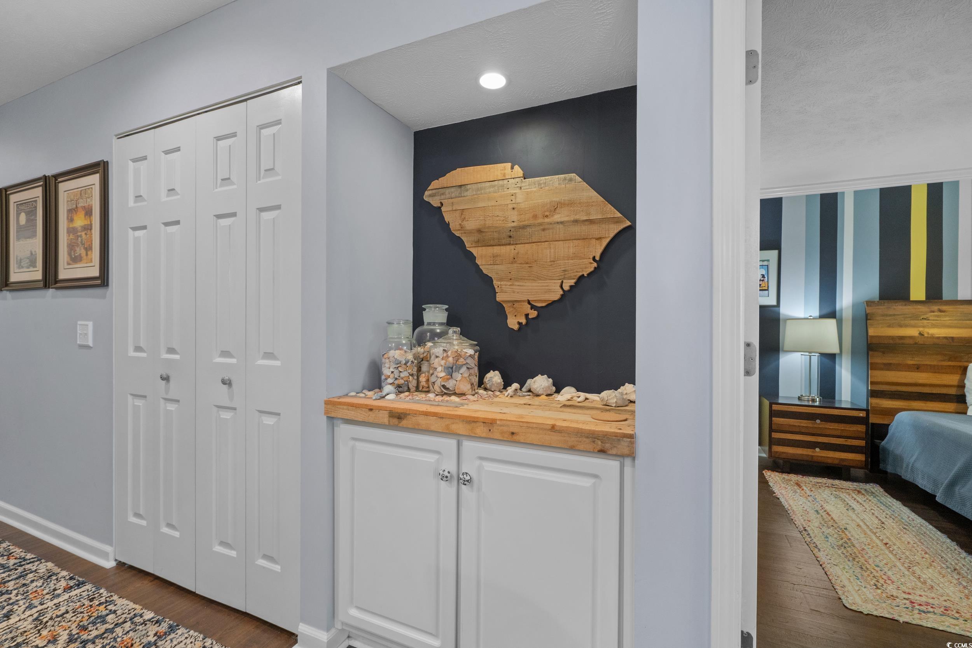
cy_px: 324
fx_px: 432
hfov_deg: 96.7
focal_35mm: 16
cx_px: 486
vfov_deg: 73.8
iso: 1000
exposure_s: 1/15
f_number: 8
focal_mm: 16
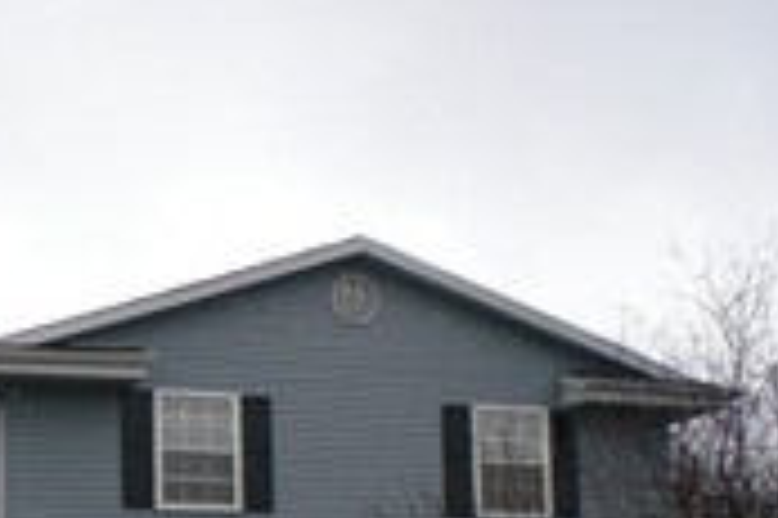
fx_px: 1706
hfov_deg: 24.9
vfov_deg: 16.7
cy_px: 572
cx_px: 67
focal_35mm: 79
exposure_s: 1/61.8
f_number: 3.1
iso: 76
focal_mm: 6.3
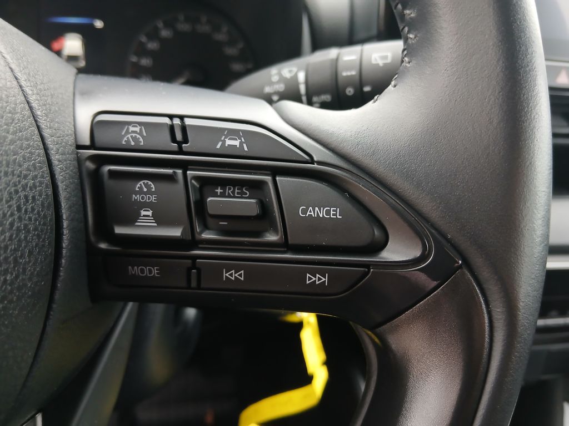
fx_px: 427
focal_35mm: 26
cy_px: 213
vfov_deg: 53.1
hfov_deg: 67.3
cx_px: 284
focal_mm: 3.98
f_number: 1.8
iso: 320
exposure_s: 1/25
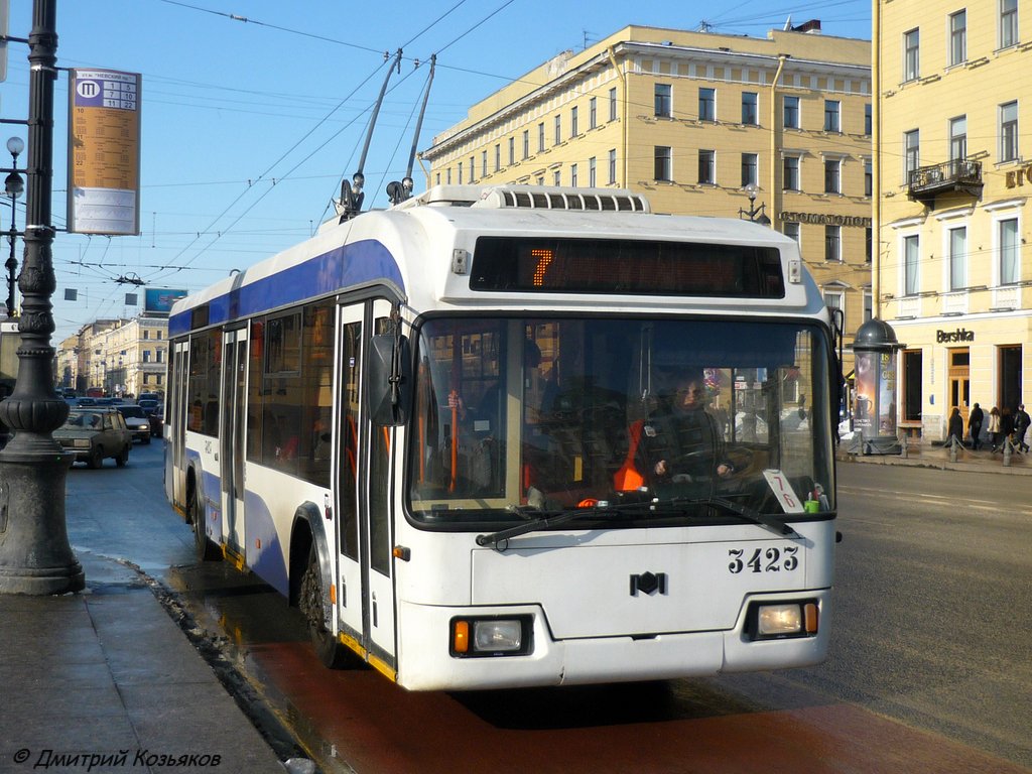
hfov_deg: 51.4
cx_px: 516
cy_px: 387
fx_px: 1073
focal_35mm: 36
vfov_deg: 39.7
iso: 100
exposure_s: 1/200
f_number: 8
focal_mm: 6
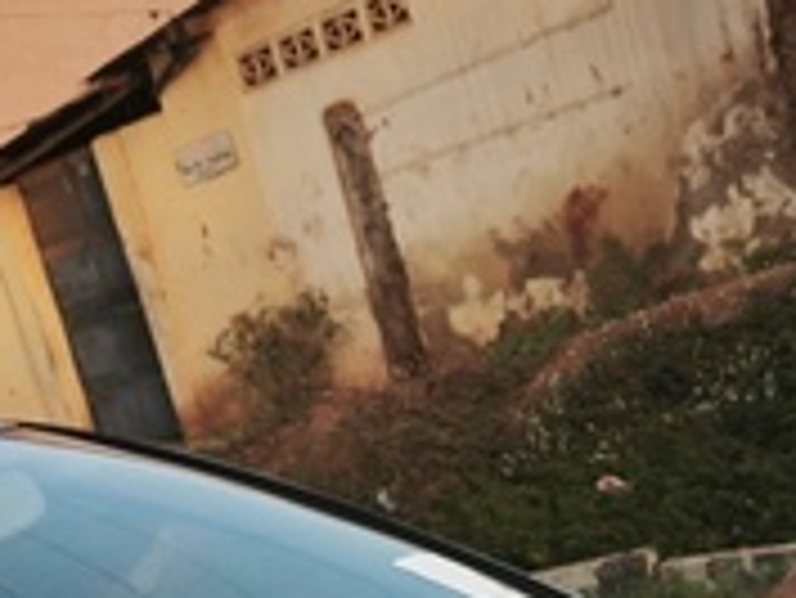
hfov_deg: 18.9
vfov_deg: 12.2
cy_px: 1304
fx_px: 2393
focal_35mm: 104
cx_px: 297
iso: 80
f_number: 1.7
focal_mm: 5.35
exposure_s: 1/366
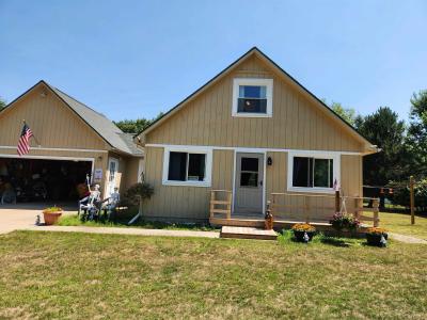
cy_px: 160
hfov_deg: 73.9
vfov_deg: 58.9
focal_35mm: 23
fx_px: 284
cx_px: 214
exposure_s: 1/1208
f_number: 1.8
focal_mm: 5.4
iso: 20
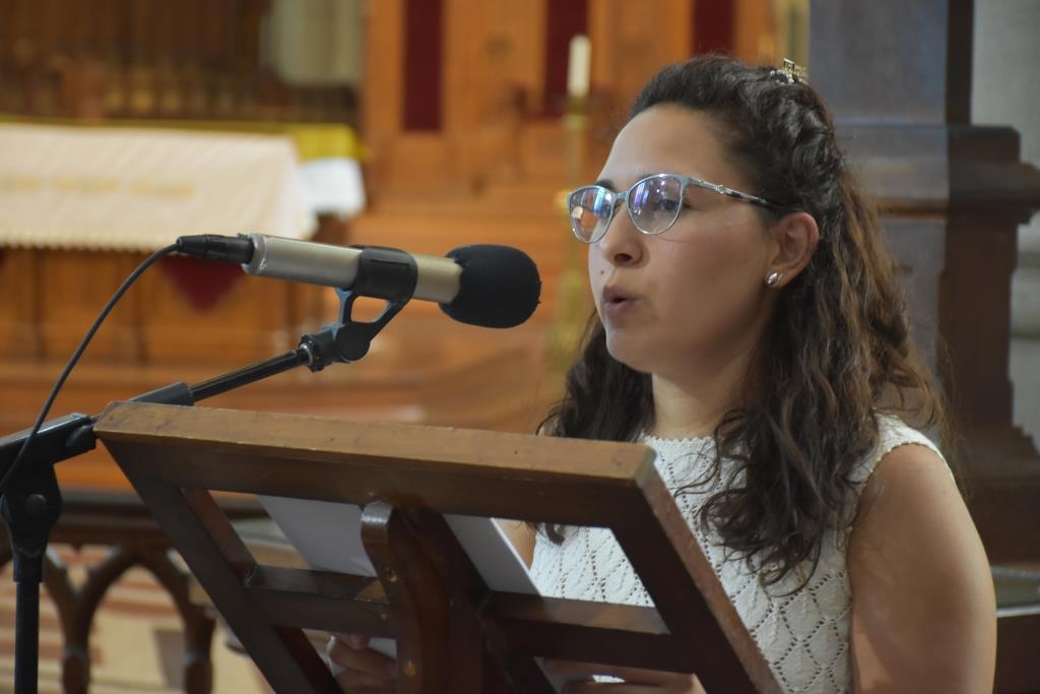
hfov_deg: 15.2
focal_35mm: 135
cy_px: 347
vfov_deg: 10.2
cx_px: 520
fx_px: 3900
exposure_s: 1/15
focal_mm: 90
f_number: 5.3
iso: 1600
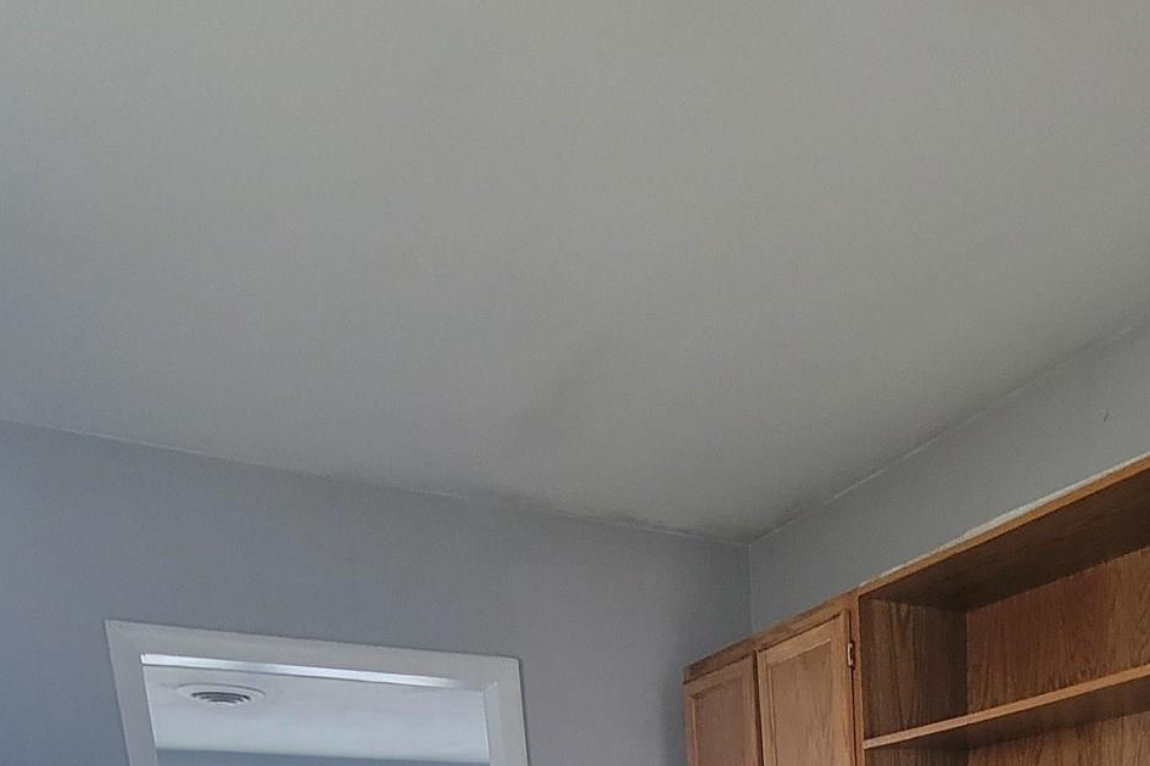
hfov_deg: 55.5
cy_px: 1226
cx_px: 802
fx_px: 1054
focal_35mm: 33
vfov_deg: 25.7
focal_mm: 2.2
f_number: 2.2
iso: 320
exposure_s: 1/60
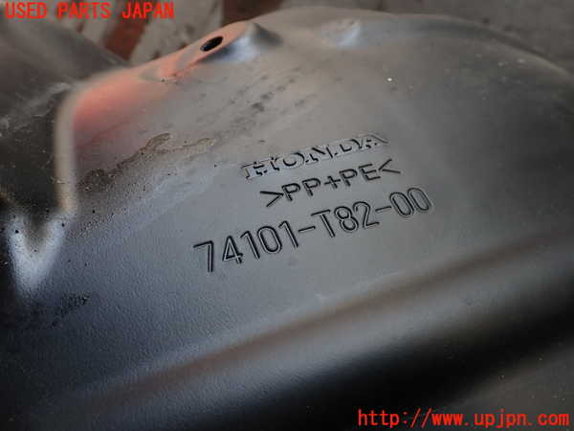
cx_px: 287
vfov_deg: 46.8
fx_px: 497
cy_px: 216
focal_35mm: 30
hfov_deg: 60.0
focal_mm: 5.4
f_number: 3.2
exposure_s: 1/80
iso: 100
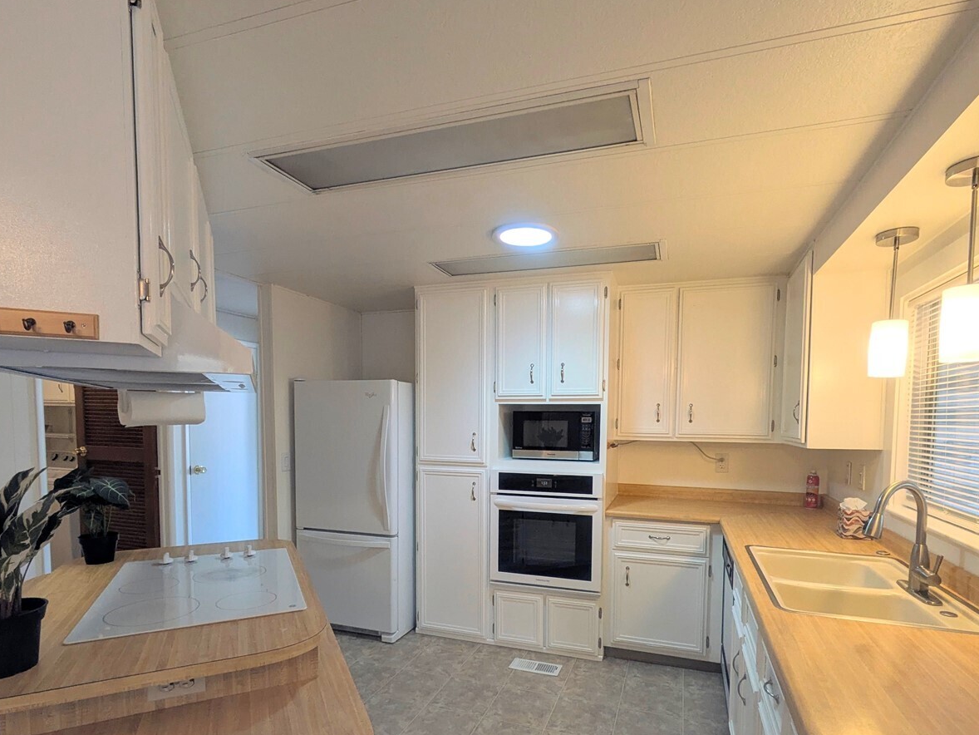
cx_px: 507
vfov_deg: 67.8
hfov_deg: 84.6
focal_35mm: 19
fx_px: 537
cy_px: 453
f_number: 2.2
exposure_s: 1/120
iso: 92
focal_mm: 1.83
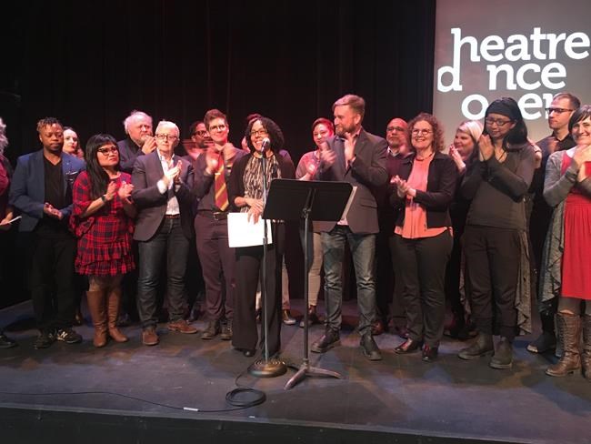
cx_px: 296
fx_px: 495
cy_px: 222
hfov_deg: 61.6
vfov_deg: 48.3
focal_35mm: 29
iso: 250
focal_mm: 4.15
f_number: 2.2
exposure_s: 1/15
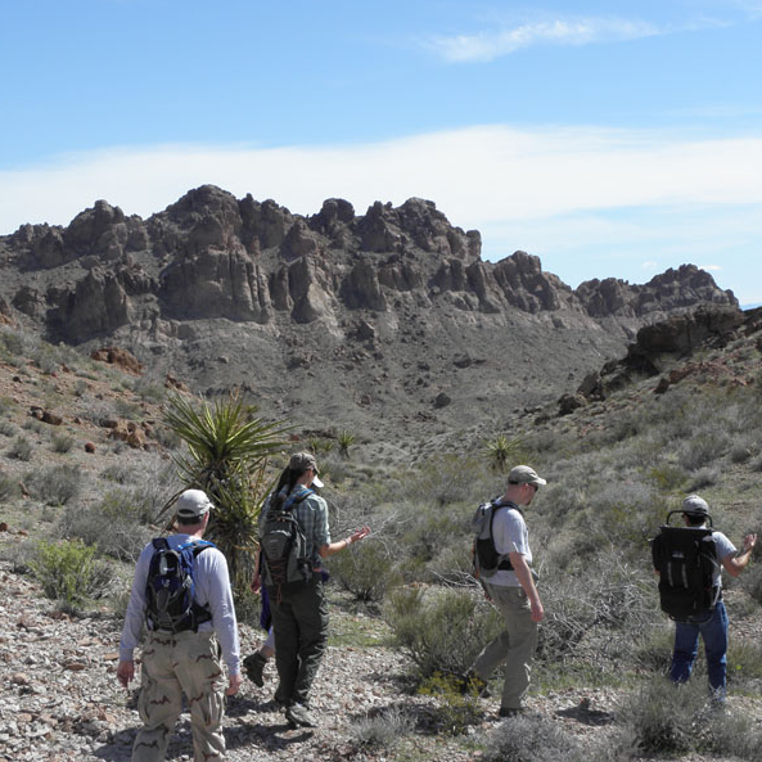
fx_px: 1694
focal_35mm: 68
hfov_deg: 25.3
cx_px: 343
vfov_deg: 25.4
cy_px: 383
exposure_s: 1/320
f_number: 5.6
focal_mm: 10.29
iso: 64
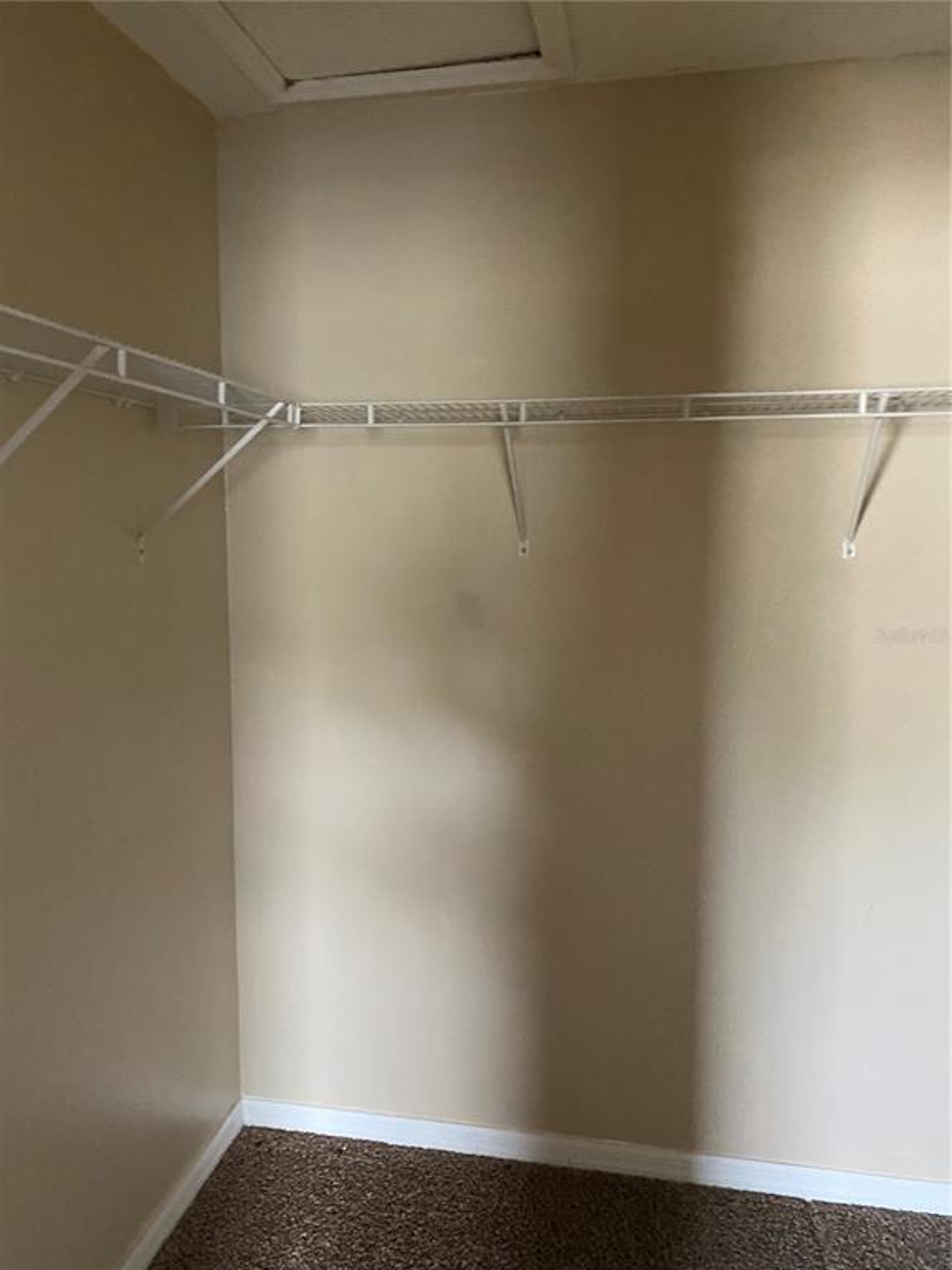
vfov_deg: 67.3
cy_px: 635
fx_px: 953
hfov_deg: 53.1
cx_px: 476
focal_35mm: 26
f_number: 1.8
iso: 500
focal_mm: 4.25
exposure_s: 1/40
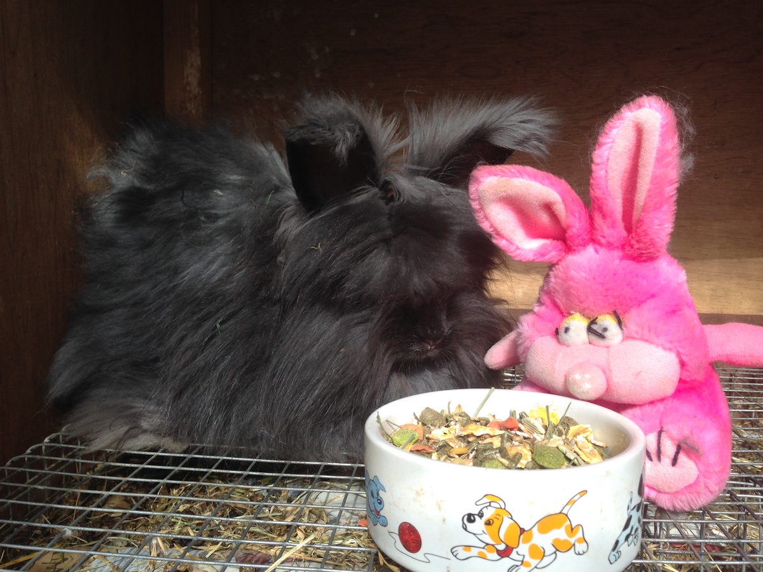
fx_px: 727
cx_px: 382
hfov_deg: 55.4
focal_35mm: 33
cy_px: 286
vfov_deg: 42.9
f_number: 2.4
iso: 50
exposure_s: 1/471
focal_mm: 4.12
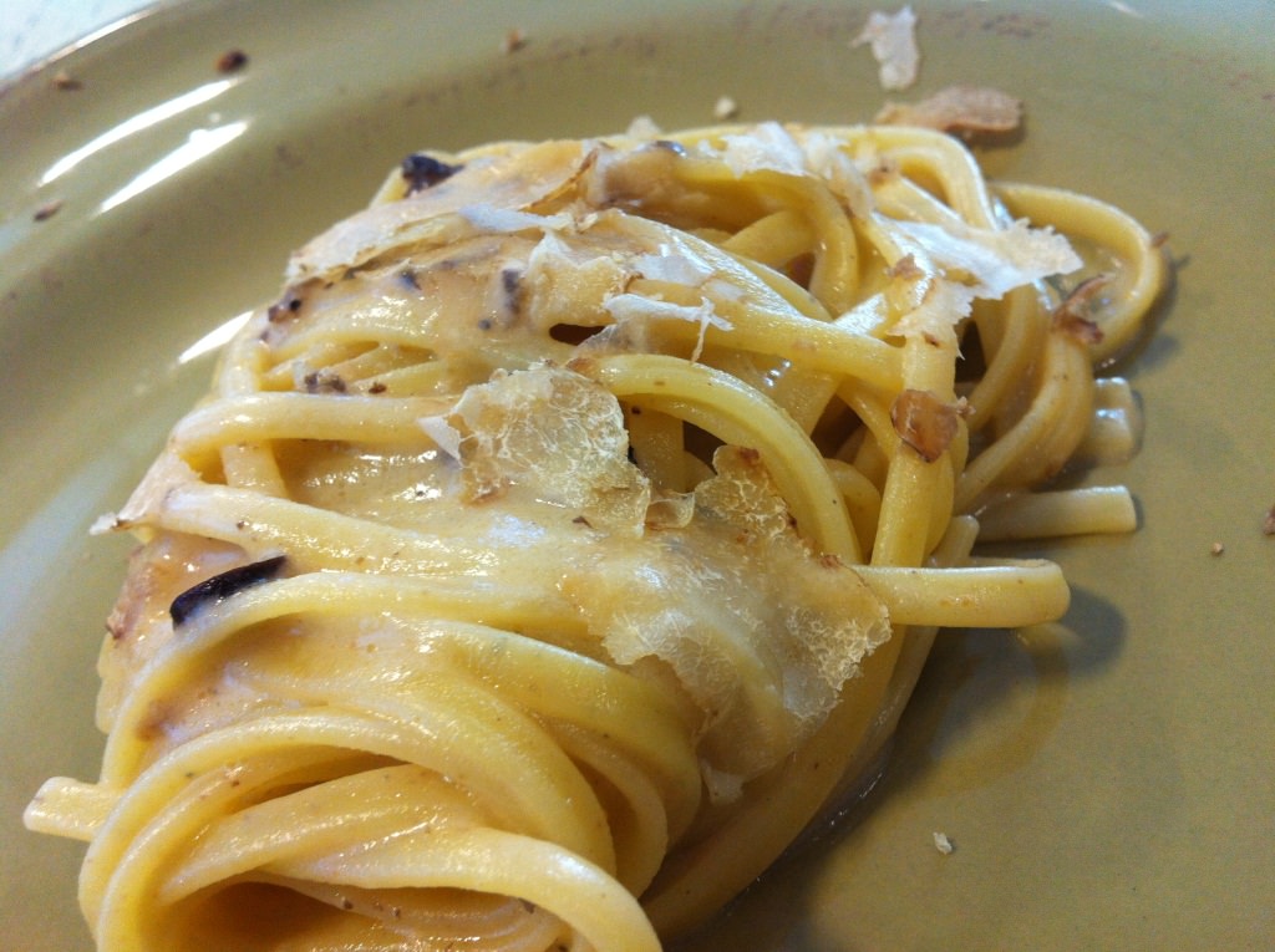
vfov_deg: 40.6
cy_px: 476
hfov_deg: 52.7
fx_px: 1287
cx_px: 638
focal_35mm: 35
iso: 100
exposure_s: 1/30
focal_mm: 3.85
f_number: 2.8
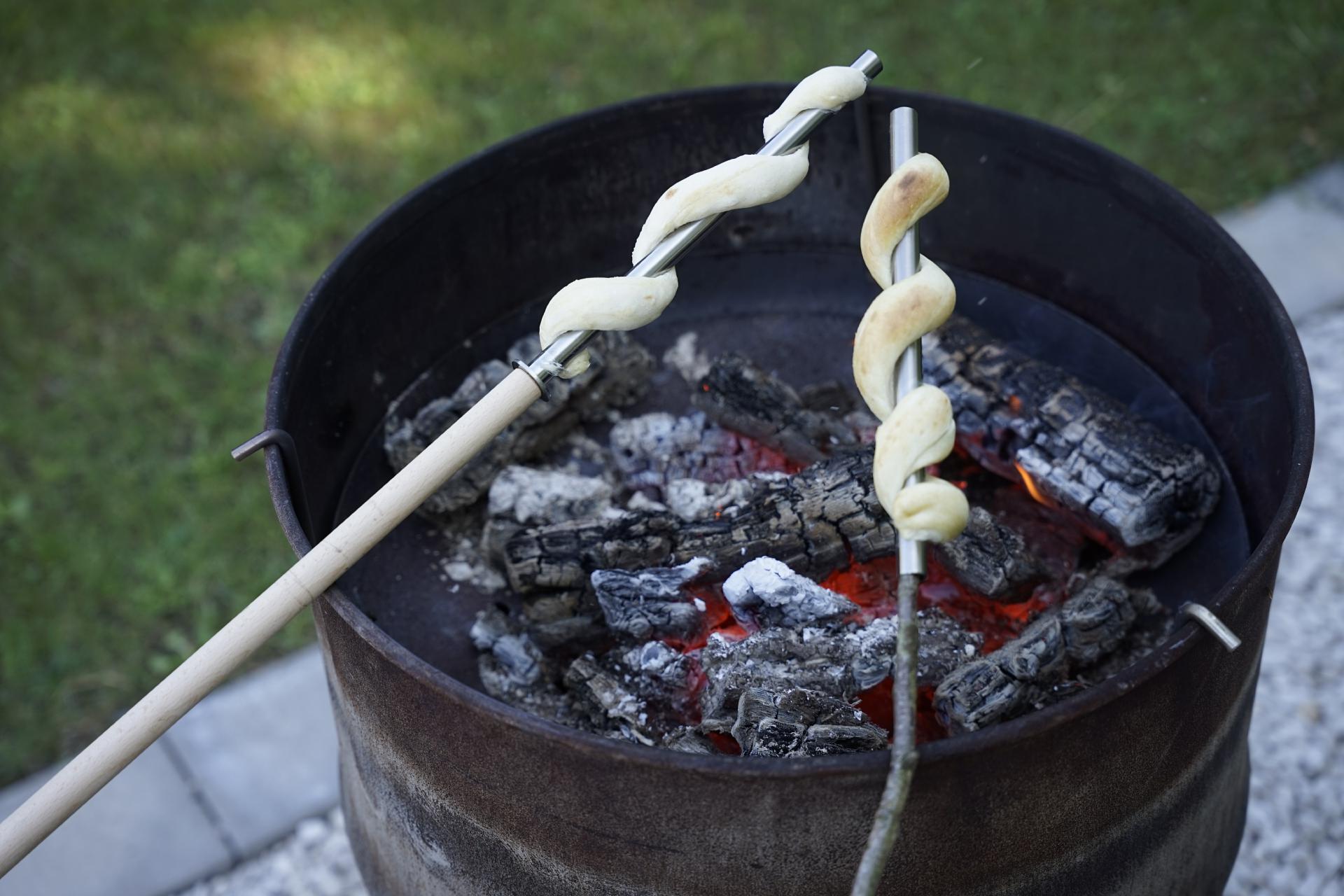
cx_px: 672
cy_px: 448
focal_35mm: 62
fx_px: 2326
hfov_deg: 32.2
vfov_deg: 21.8
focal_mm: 62.3
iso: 100
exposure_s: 1/160
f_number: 3.2
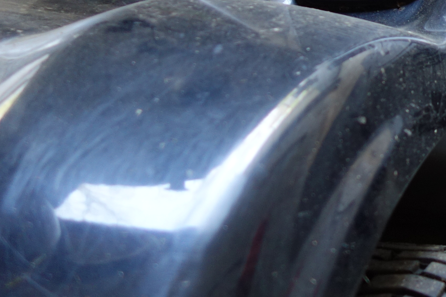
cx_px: 632
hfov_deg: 20.1
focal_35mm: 90
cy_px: -67
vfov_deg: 14.7
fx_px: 1115
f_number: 1.8
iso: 125
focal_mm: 10.4
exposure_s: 1/40
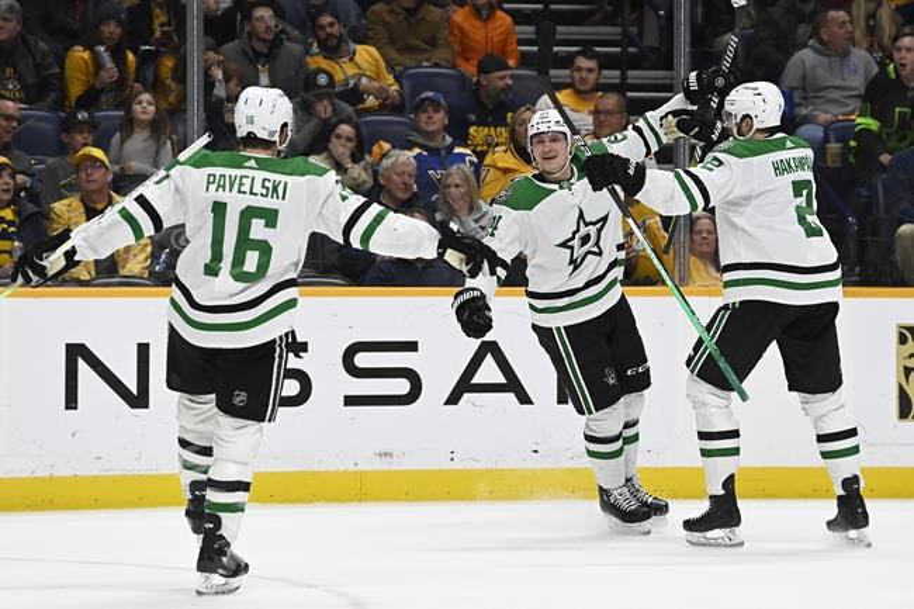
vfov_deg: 7.8
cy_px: 304
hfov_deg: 11.7
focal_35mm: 175
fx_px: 4442
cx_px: 457
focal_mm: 175
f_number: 4
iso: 5000
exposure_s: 1/3200
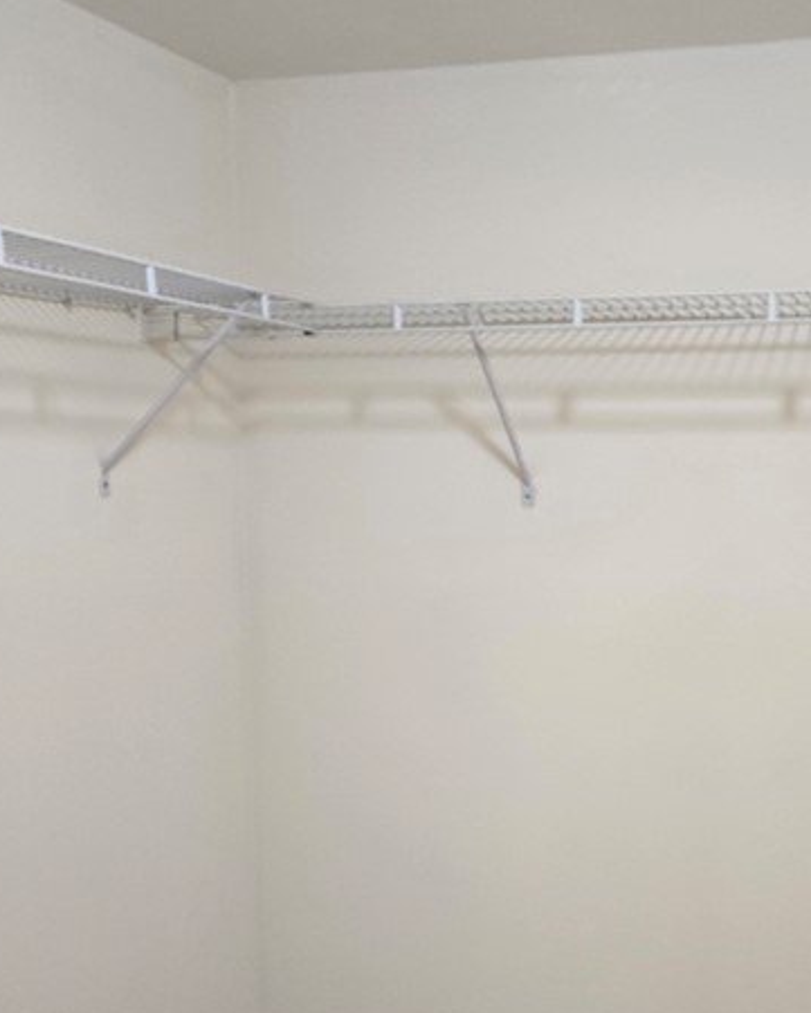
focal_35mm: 51
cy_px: 755
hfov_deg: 29.4
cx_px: 577
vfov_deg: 35.9
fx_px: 1530
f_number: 1.7
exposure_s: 1/120
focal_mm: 6.3
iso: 160
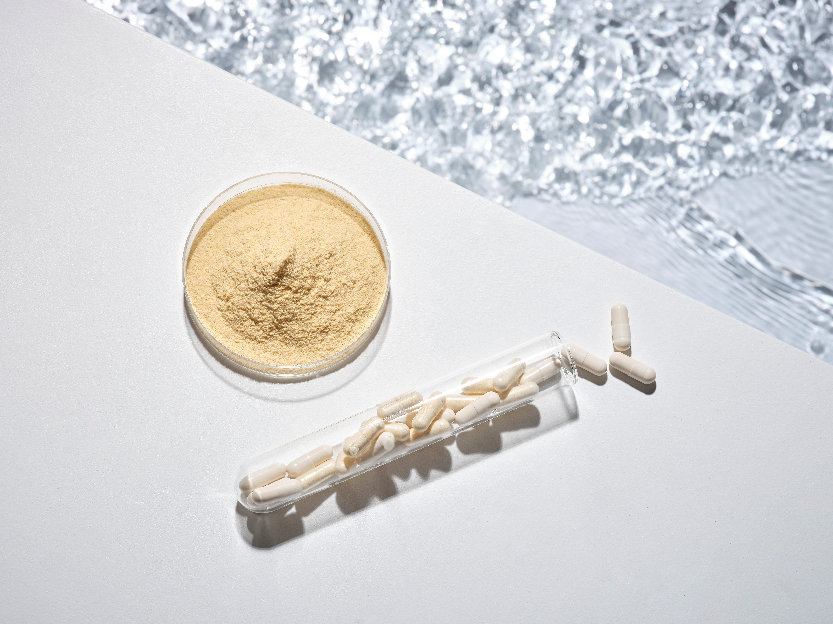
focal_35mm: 87
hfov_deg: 22.5
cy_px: 312
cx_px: 416
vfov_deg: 17.0
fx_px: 2094
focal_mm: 110
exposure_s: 1/125
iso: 500
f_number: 16
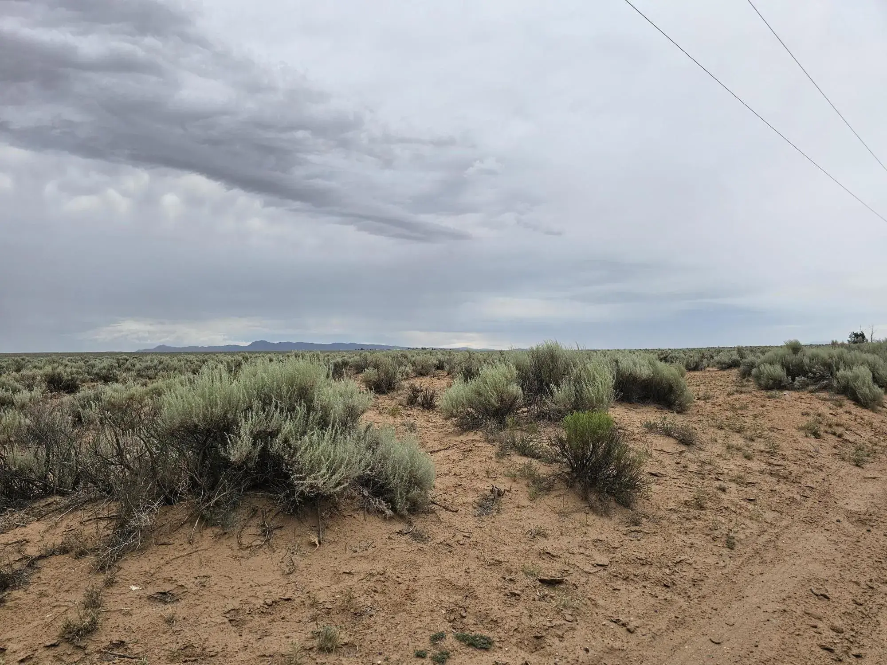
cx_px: 444
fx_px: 589
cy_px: 332
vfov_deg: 58.9
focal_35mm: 23
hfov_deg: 73.9
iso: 10
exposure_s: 1/485
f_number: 1.7
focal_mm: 6.3
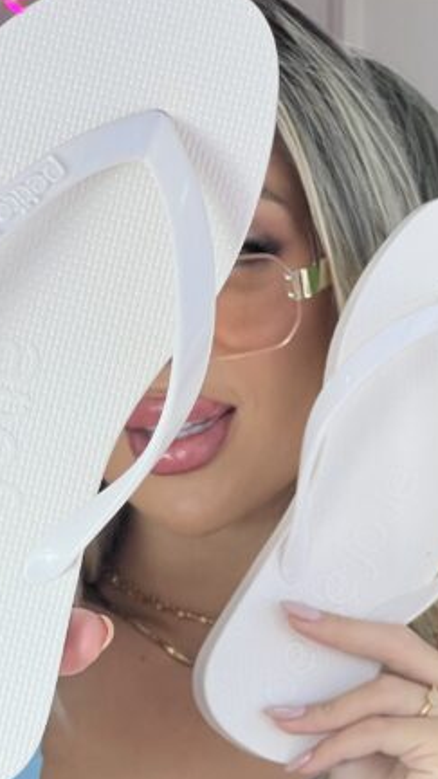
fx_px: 3737
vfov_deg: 11.8
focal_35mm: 181
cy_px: 628
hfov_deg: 6.7
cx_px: 169
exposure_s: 1/148
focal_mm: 9
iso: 32
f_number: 2.8
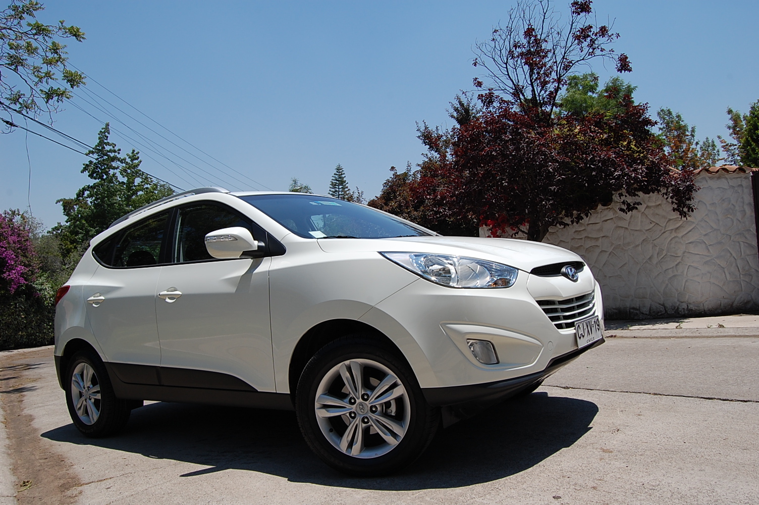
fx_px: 569
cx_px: 380
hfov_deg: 67.4
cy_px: 252
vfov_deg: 47.8
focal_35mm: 27
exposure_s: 1/400
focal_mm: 18
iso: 200
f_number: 10
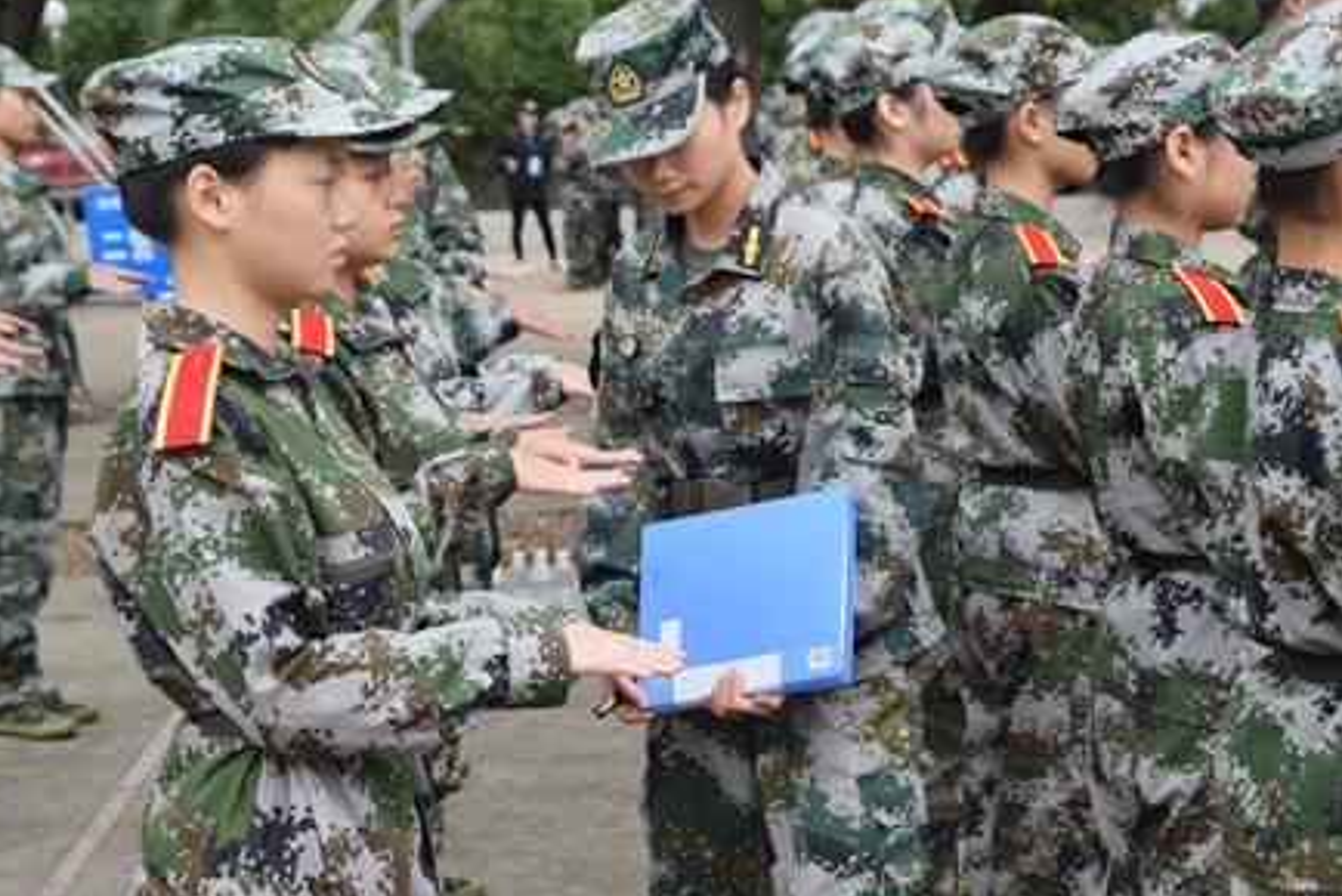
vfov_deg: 15.7
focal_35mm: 87
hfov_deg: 23.4
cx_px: 600
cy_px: 556
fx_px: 3245
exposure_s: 1/250
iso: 400
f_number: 5
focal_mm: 42
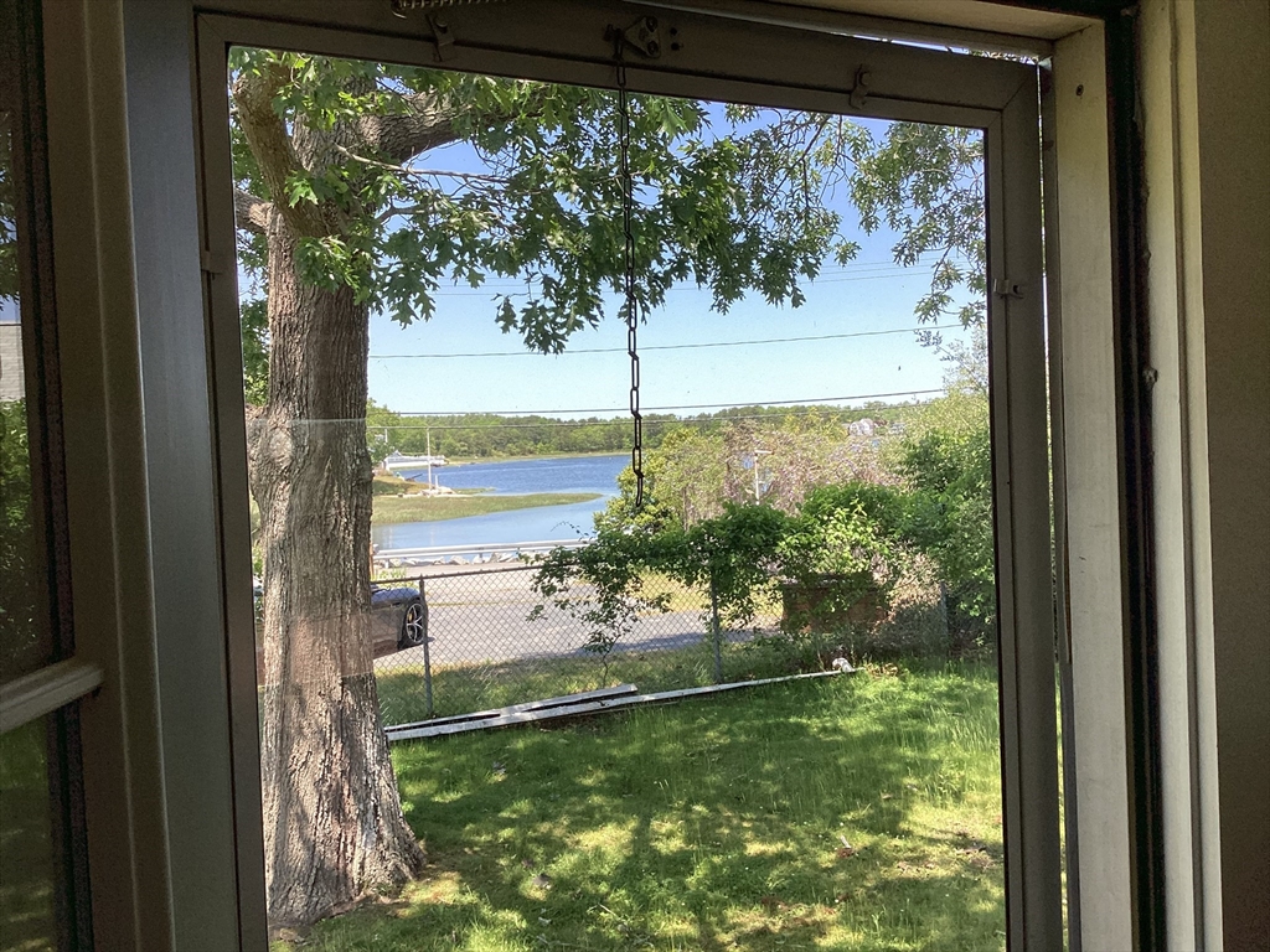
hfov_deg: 58.4
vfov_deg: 45.4
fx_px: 1137
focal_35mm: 31
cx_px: 635
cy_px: 476
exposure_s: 1/479
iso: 25
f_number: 2.4
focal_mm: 3.3
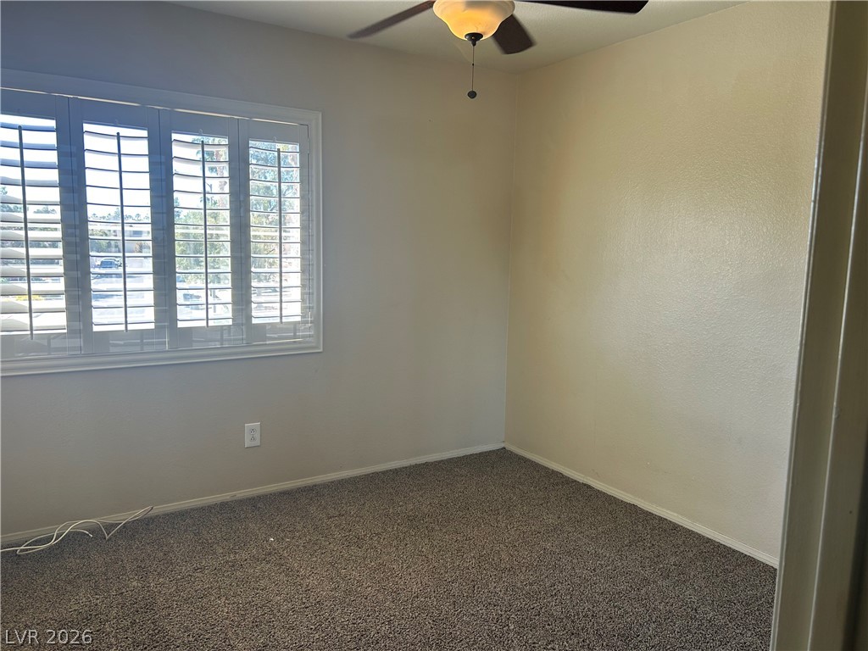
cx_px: 434
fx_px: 652
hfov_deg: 67.3
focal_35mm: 26
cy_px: 326
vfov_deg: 53.1
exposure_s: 1/164
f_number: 1.5
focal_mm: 5.7
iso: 64
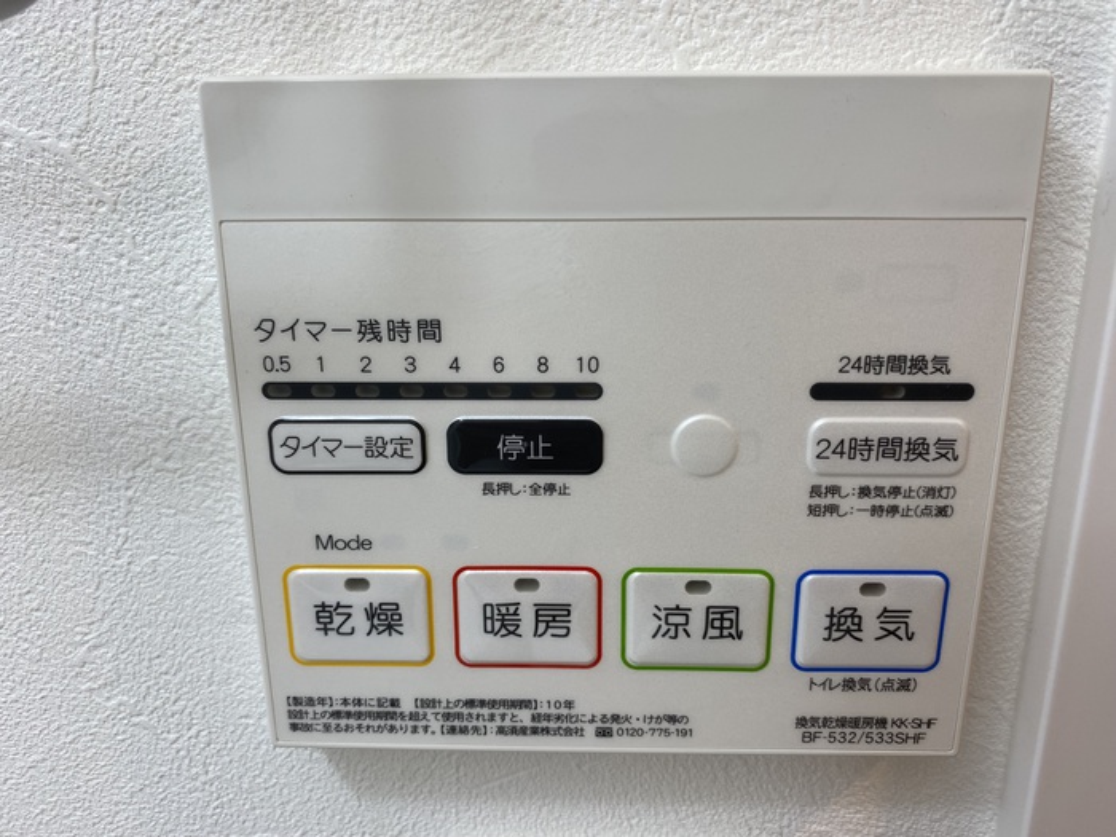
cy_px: 418
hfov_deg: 67.3
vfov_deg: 53.1
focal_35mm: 26
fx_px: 838
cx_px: 558
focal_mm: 4.25
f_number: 1.8
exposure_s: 1/100
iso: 50
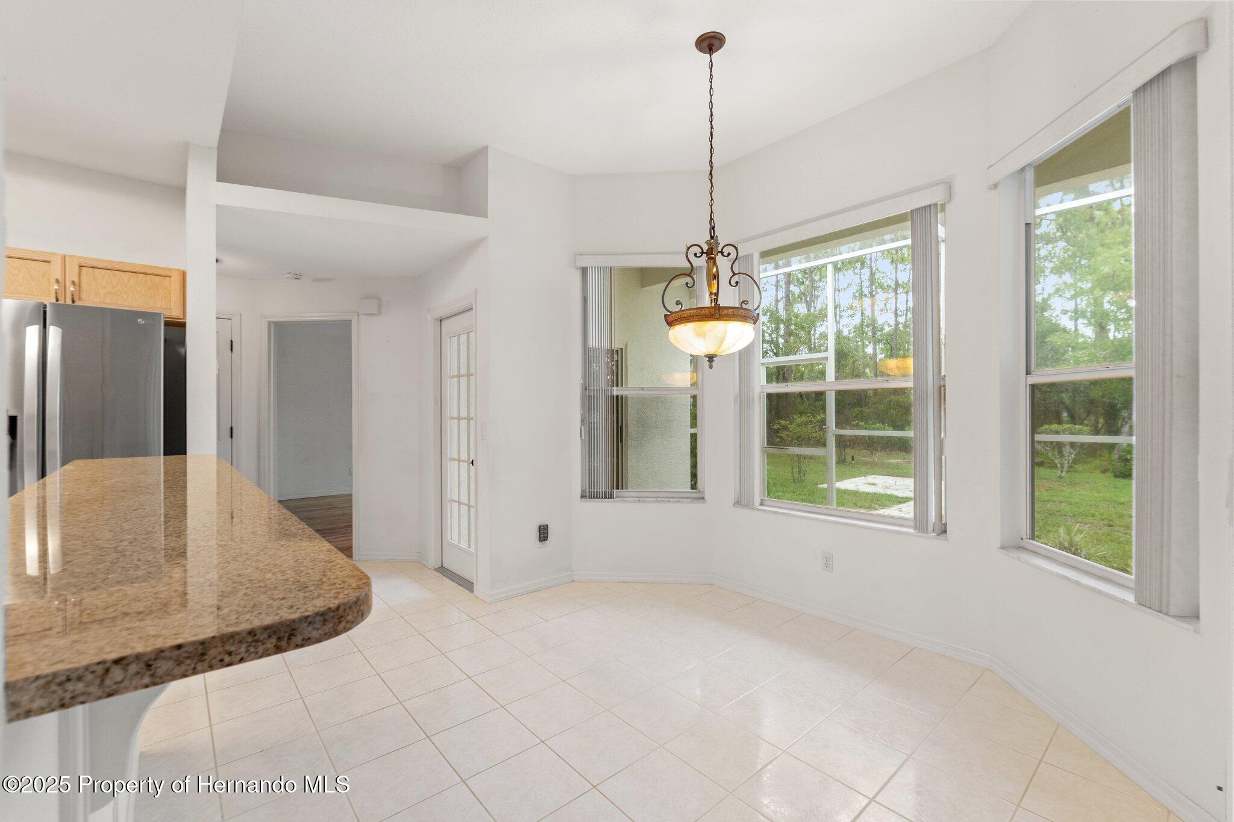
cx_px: 617
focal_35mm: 15
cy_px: 411
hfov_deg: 100.4
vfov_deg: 77.3
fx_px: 514
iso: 400
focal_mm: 10
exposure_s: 1/8
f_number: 7.1
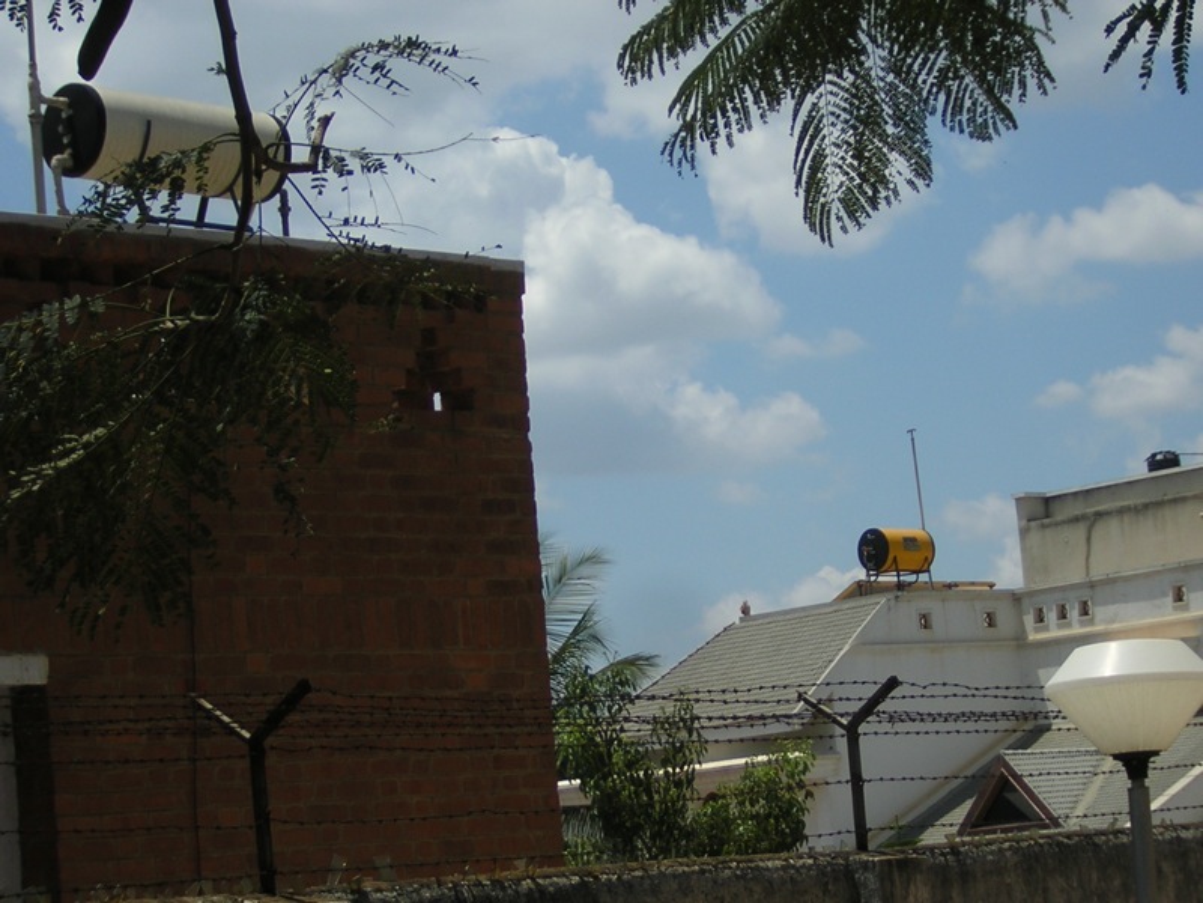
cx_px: 602
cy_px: 452
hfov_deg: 18.2
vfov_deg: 13.7
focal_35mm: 108
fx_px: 3753
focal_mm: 14.1
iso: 100
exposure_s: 1/778
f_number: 4.7
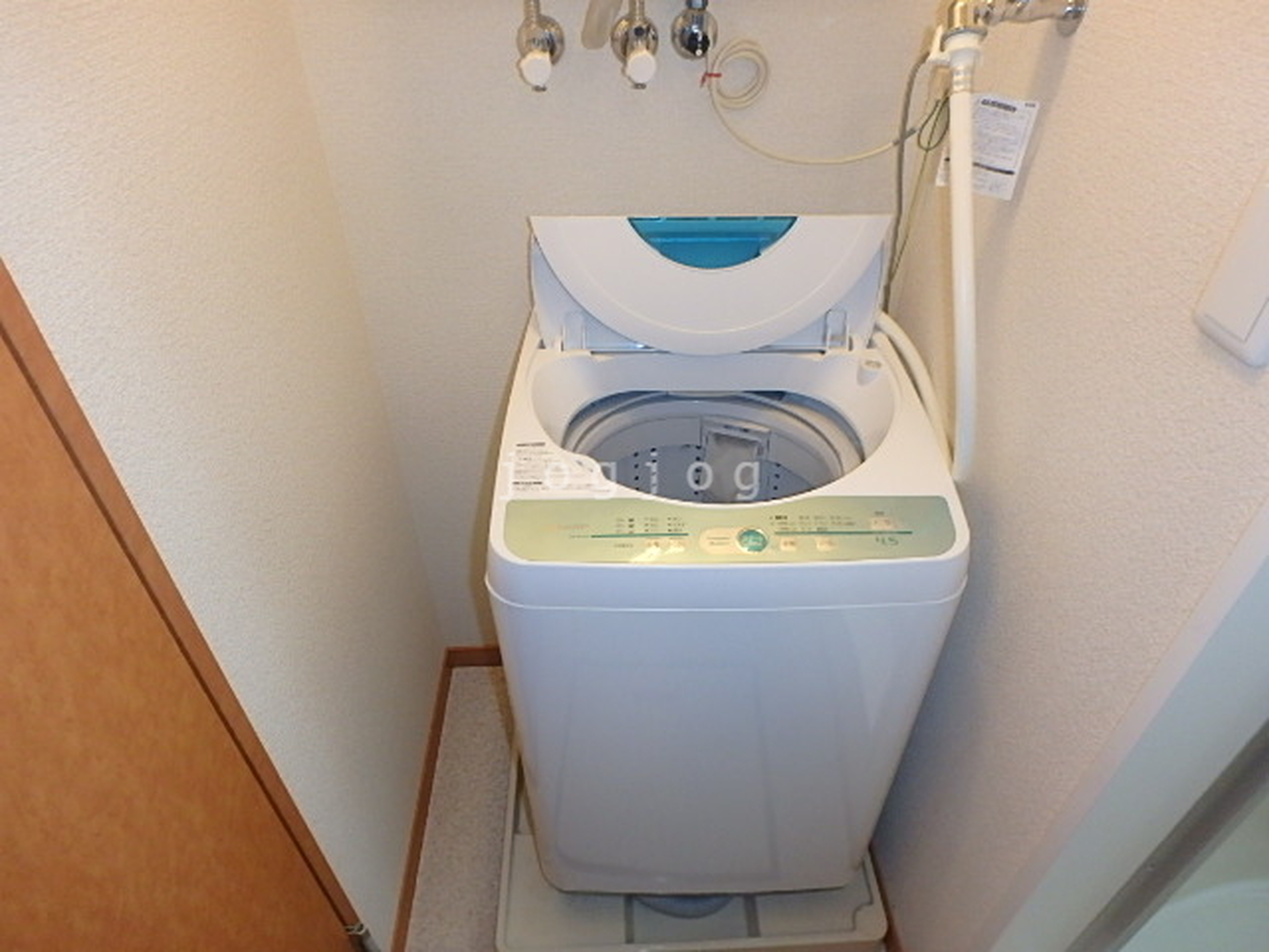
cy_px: 476
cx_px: 634
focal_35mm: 21
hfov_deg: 79.0
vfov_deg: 63.4
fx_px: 770
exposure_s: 1/30
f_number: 3.5
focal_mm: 3.7
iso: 400
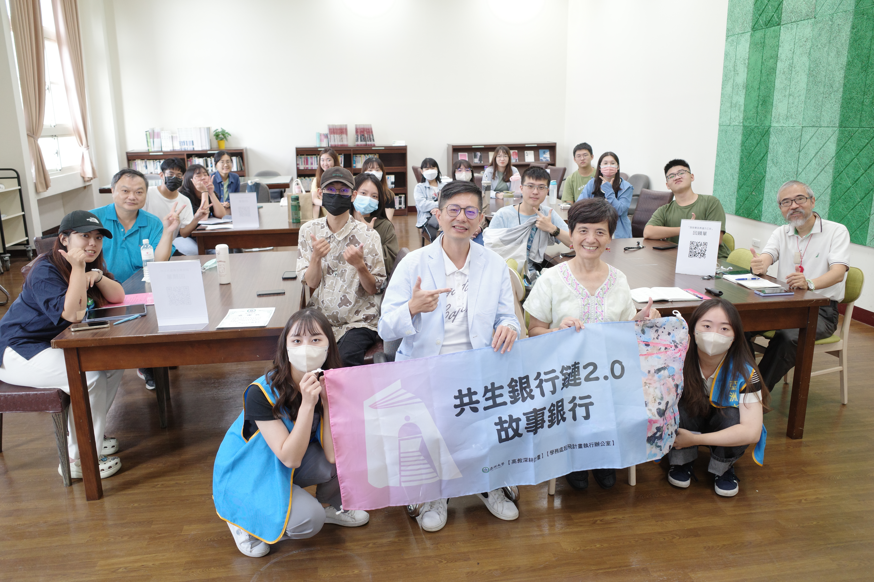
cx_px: 437
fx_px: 680
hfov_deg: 65.5
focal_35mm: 28
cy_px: 291
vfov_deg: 46.4
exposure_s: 1/60
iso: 640
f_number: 2.8
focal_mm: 18.3
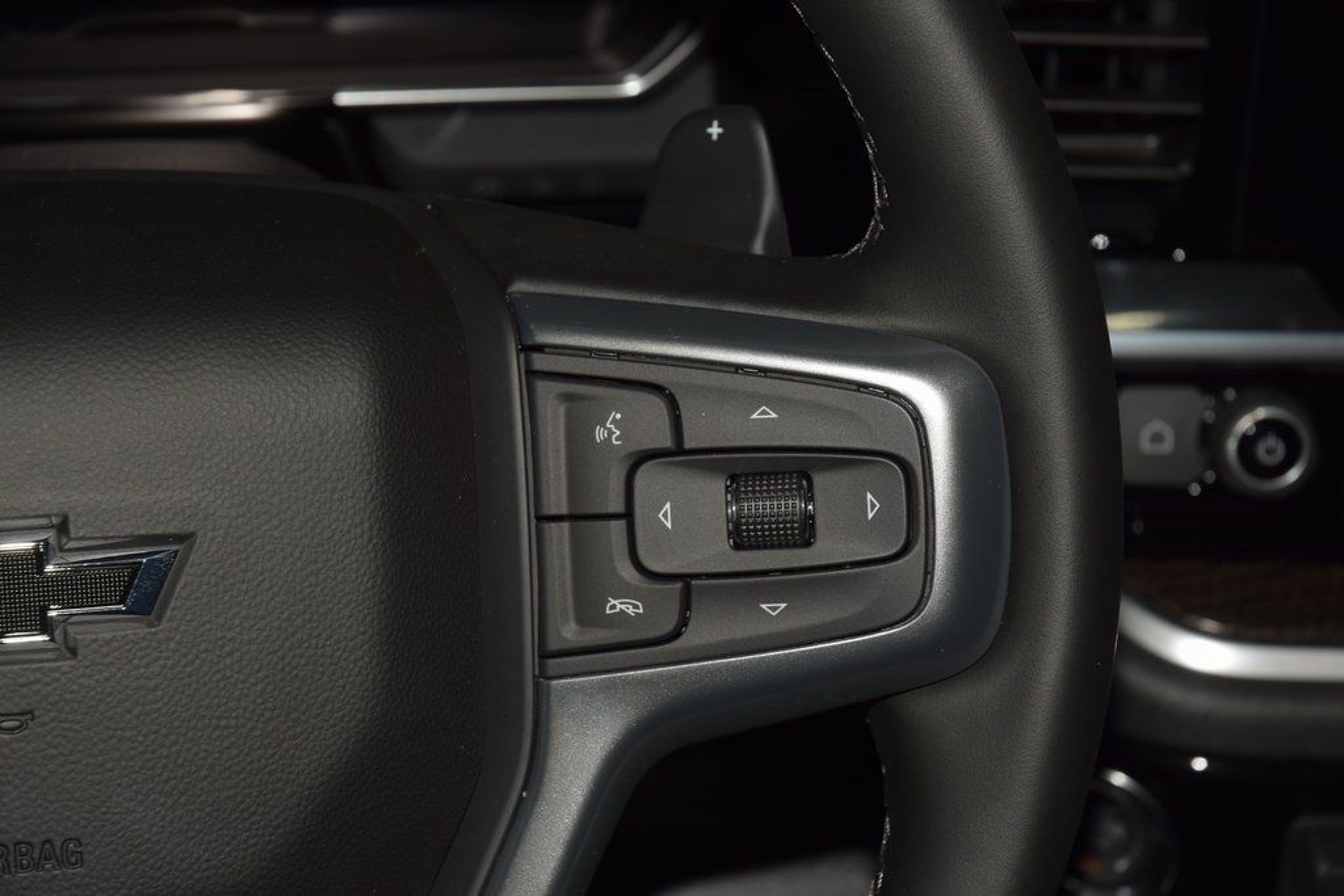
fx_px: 3920
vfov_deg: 13.0
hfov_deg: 19.5
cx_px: 672
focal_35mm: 105
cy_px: 448
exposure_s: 1/125
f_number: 8
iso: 100
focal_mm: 70
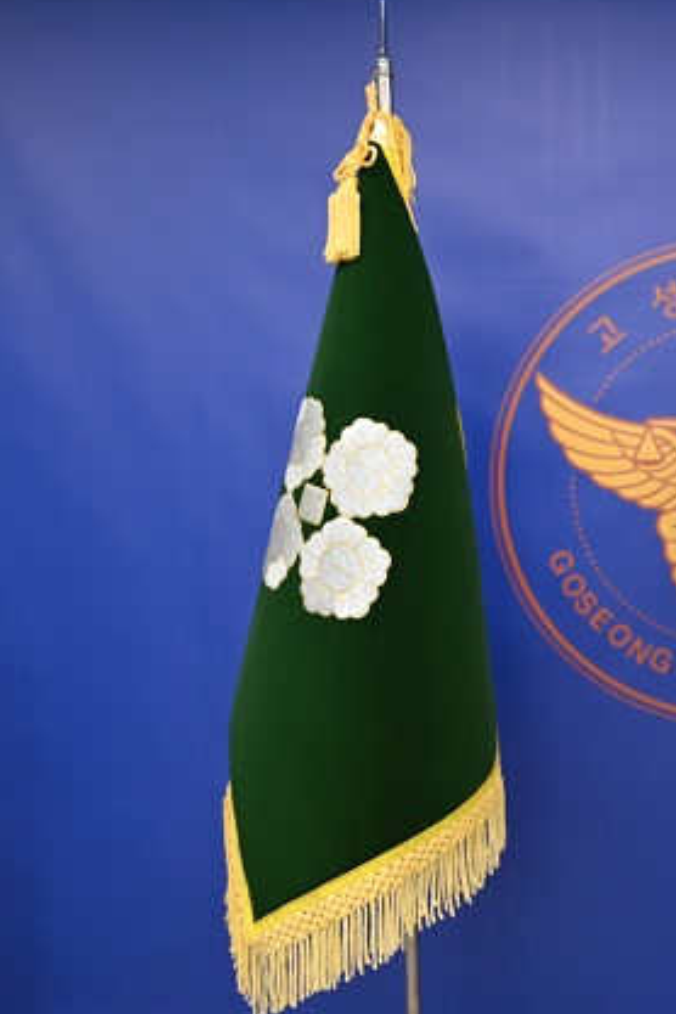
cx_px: 734
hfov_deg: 27.0
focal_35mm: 46
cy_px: 502
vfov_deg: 42.7
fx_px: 1296
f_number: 4
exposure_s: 1/125
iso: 1250
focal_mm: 30
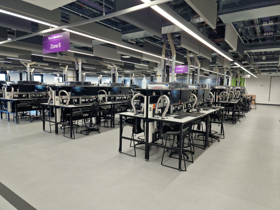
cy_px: 105
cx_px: 140
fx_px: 186
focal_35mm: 23
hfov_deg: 73.9
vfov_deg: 58.9
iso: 125
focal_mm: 6.4
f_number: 1.8
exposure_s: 1/50
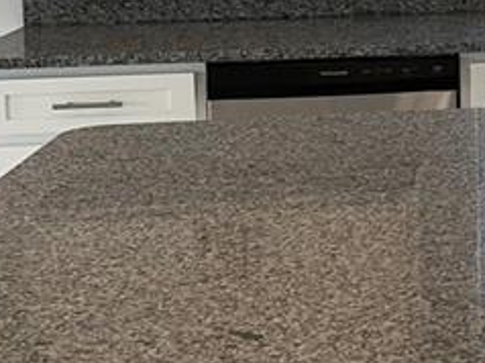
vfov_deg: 12.9
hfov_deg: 15.1
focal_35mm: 112
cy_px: -71
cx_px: 888
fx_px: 1568
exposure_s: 1/123
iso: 50
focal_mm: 5.7
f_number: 1.5
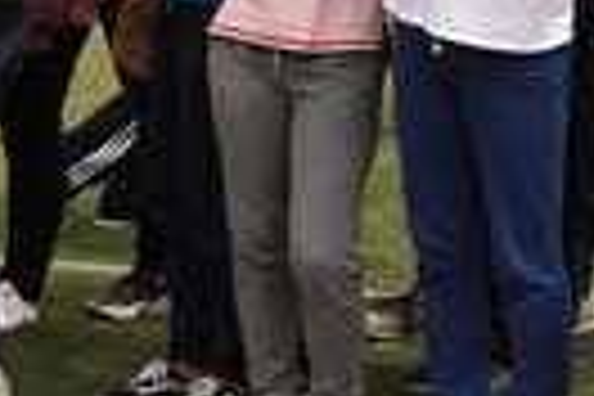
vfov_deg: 6.2
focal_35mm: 218
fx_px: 3597
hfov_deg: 9.4
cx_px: 436
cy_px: -205
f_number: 5
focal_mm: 32
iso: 100
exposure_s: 1/400
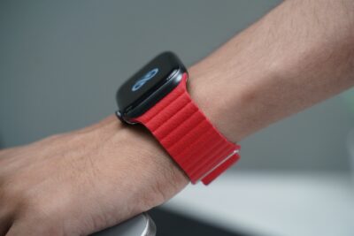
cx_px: 177
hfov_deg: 27.0
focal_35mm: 75
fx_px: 738
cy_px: 118
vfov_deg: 18.2
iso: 1250
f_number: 4
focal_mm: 75
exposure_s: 1/80
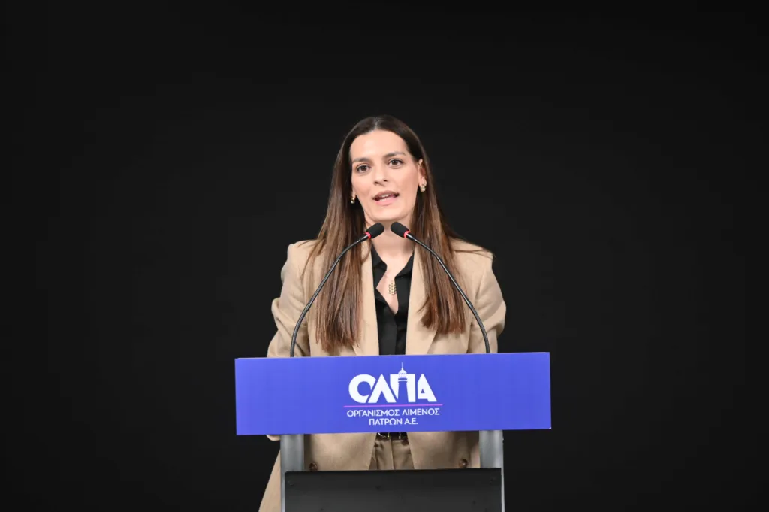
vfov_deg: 6.9
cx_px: 384
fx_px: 4269
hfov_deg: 10.3
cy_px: 256
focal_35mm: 200
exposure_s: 1/200
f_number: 2.8
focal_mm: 200
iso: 2000
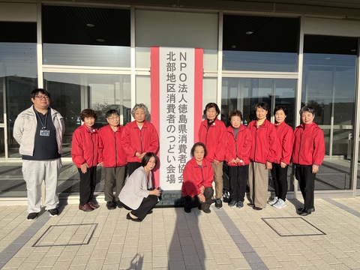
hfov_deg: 67.3
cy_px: 135
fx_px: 270
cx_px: 180
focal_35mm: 26
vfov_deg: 53.1
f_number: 1.6
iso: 50
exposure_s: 1/3876
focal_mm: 5.1
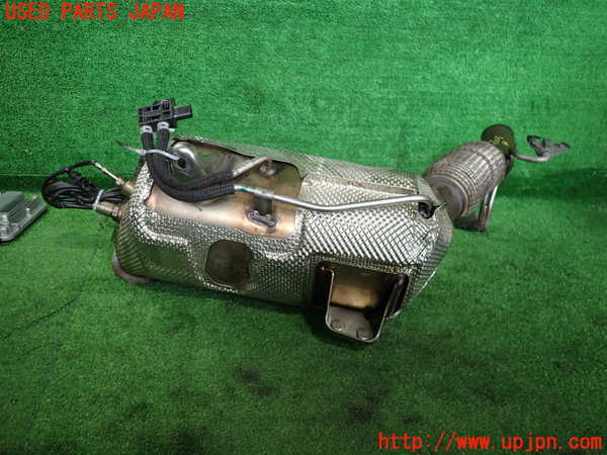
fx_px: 438
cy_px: 228
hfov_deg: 69.4
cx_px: 304
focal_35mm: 25
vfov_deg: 54.9
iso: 200
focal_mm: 4.5
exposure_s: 1/50
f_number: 2
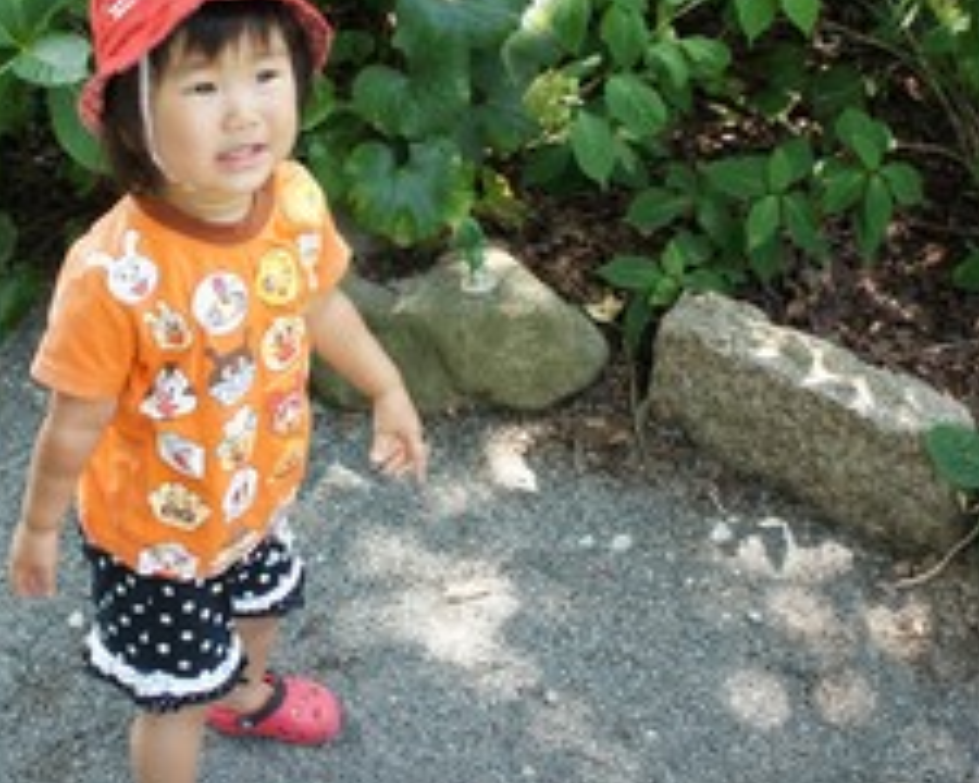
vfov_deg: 33.2
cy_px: 270
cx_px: 370
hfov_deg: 40.9
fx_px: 1304
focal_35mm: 45
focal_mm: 18
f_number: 4.5
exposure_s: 1/40
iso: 200
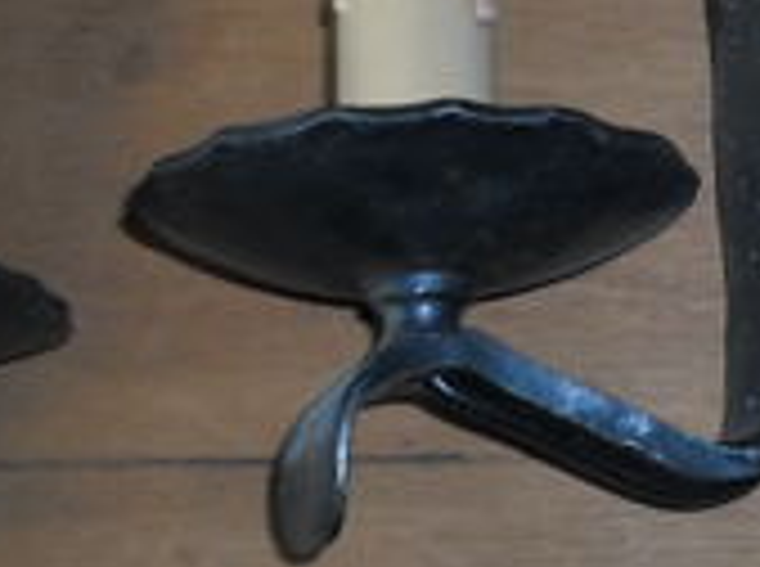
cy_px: 32
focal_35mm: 89
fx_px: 1950
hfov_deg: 21.5
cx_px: 711
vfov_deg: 16.3
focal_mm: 4.5
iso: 400
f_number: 2.5
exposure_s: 1/10
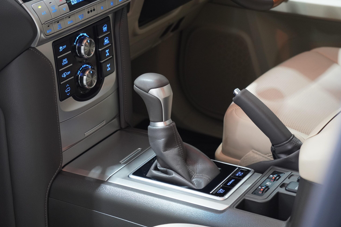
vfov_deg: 16.4
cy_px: 113
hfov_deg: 24.3
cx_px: 172
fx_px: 791
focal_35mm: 84
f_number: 4.5
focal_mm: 55
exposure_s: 1/13
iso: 1250
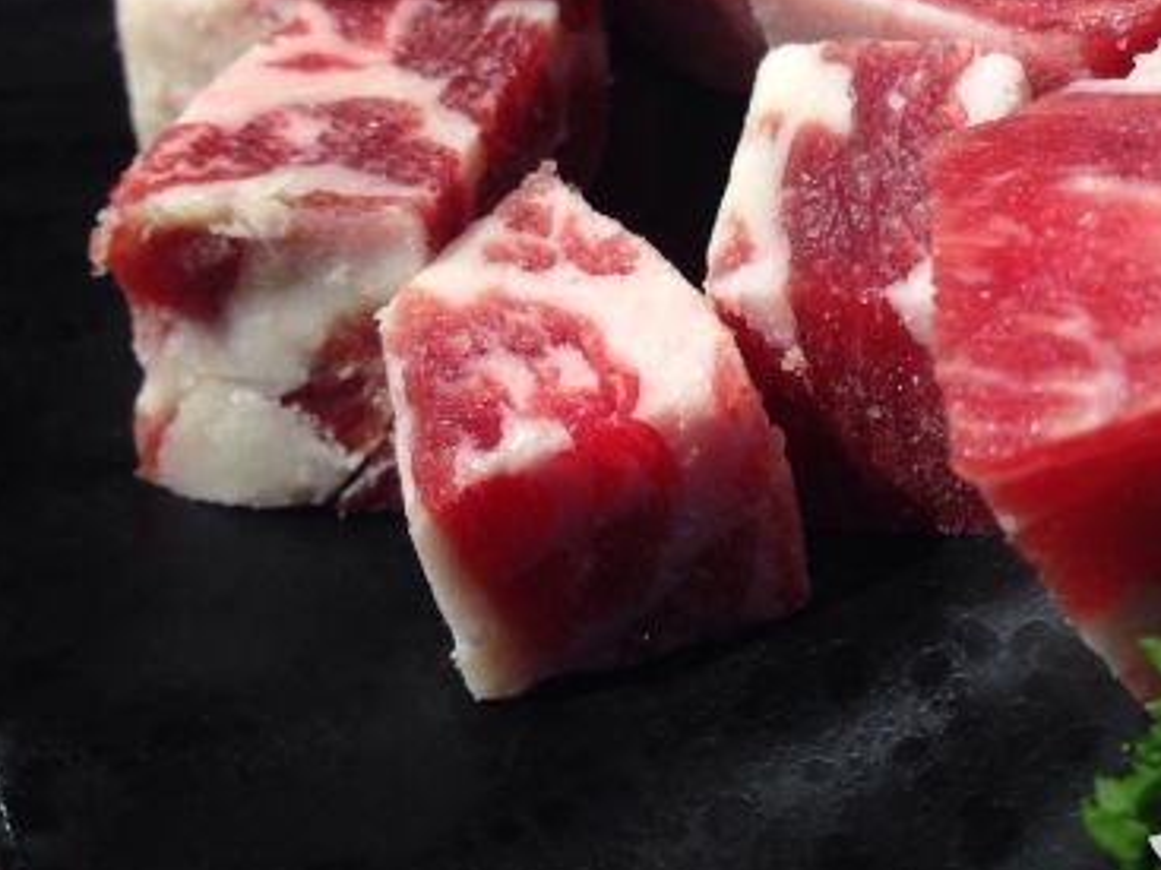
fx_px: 2112
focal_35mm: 63
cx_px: 835
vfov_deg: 23.0
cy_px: 204
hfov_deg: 30.3
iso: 80
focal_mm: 4.12
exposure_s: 1/20
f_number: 2.4
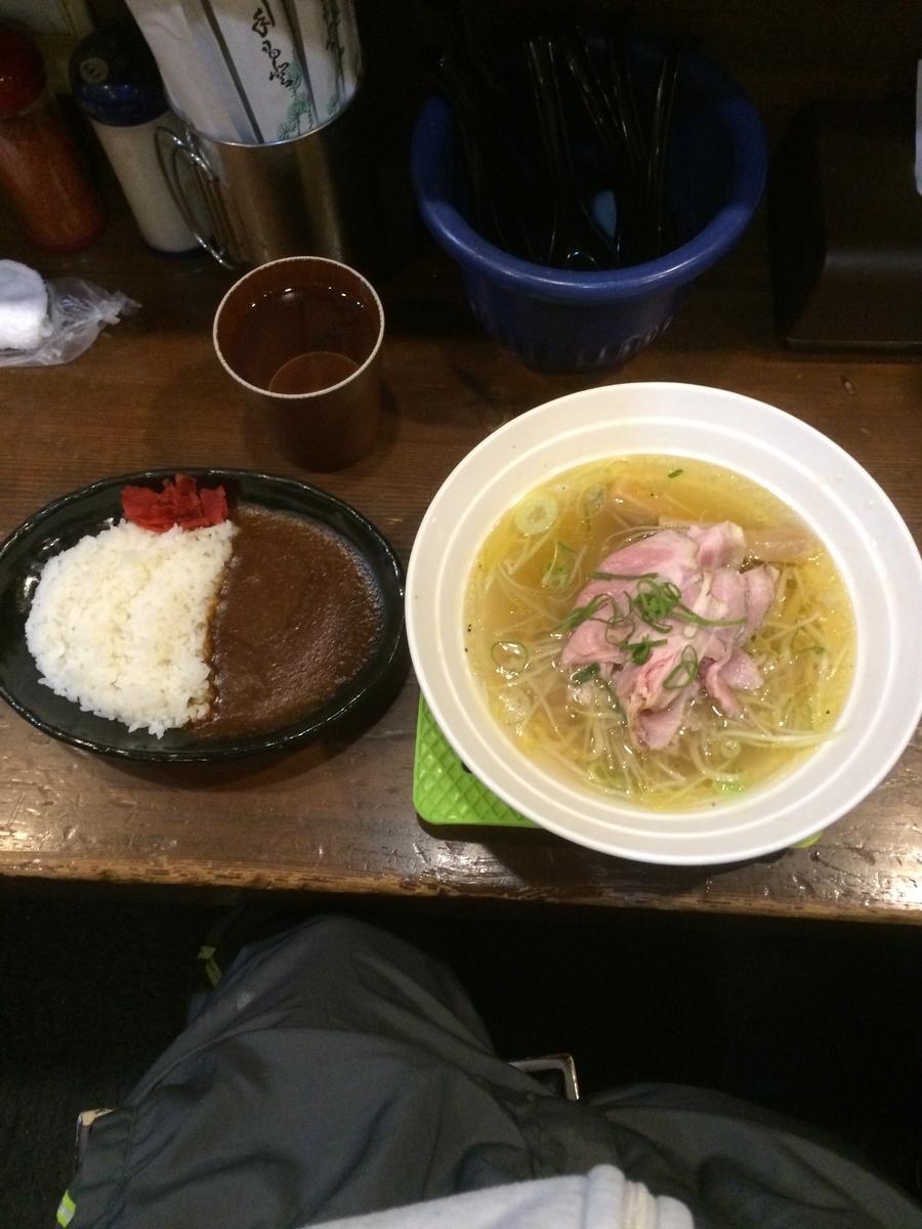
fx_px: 1030
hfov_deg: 48.2
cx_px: 461
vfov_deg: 61.7
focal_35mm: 29
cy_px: 614
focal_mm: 4.15
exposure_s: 1/30
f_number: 2.2
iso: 250
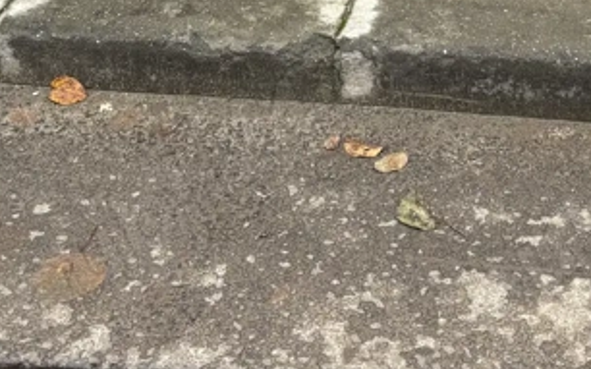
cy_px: -286
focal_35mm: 90
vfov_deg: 13.2
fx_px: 1449
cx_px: 442
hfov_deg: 22.8
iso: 40
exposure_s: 1/165
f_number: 1.6
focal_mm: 5.96
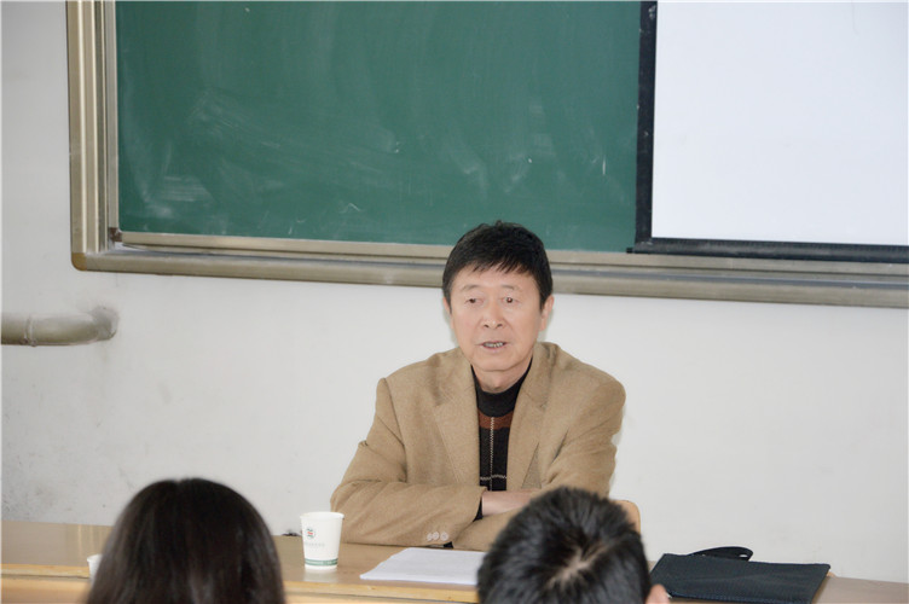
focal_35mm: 138
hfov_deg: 14.9
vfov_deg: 9.9
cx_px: 454
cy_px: 302
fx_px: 3481
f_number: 5.6
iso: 640
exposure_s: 1/30
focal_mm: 92
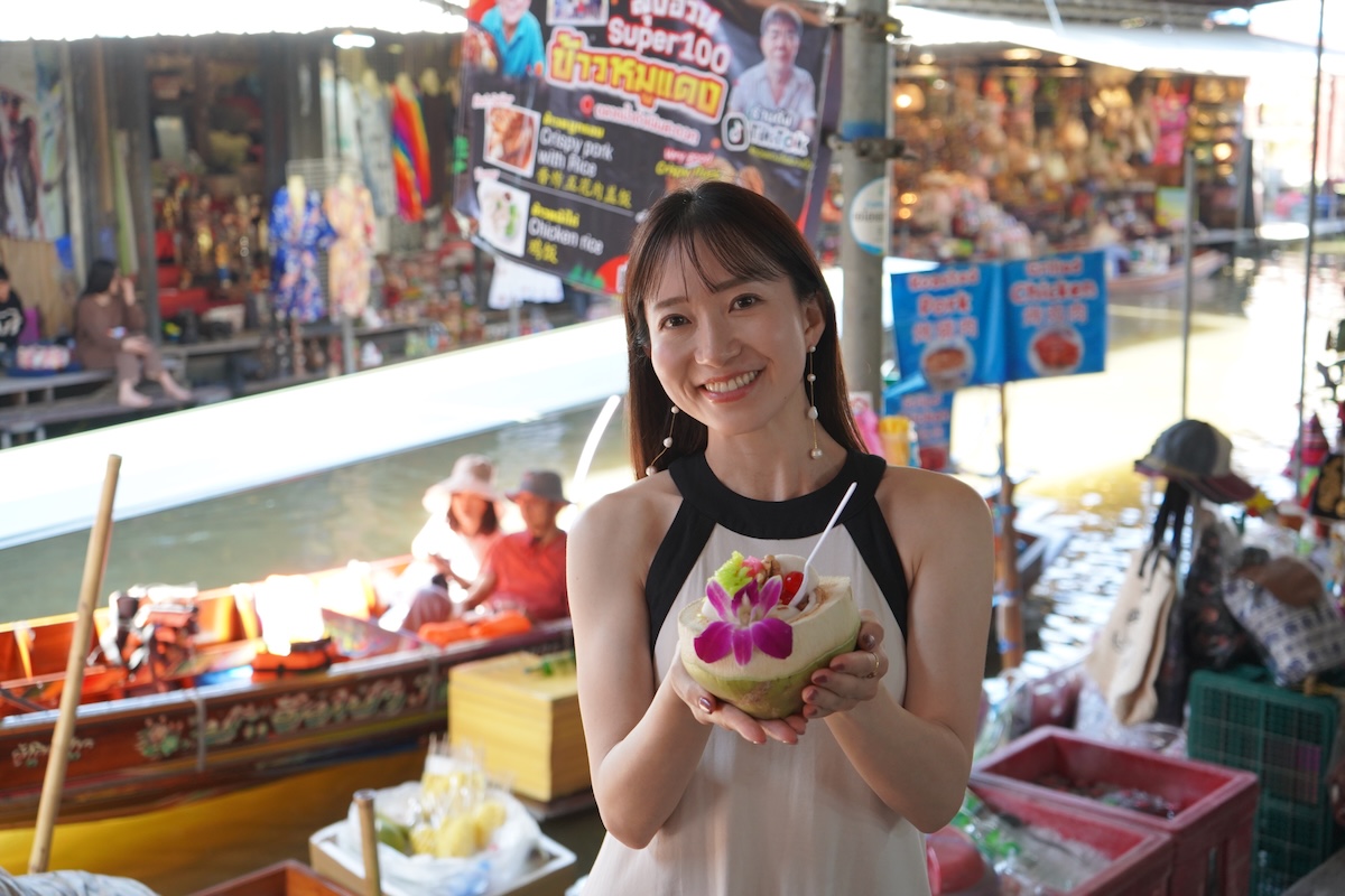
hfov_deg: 44.5
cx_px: 672
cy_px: 448
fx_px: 1644
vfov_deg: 30.5
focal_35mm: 44
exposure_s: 1/160
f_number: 4.5
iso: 1250
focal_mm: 44
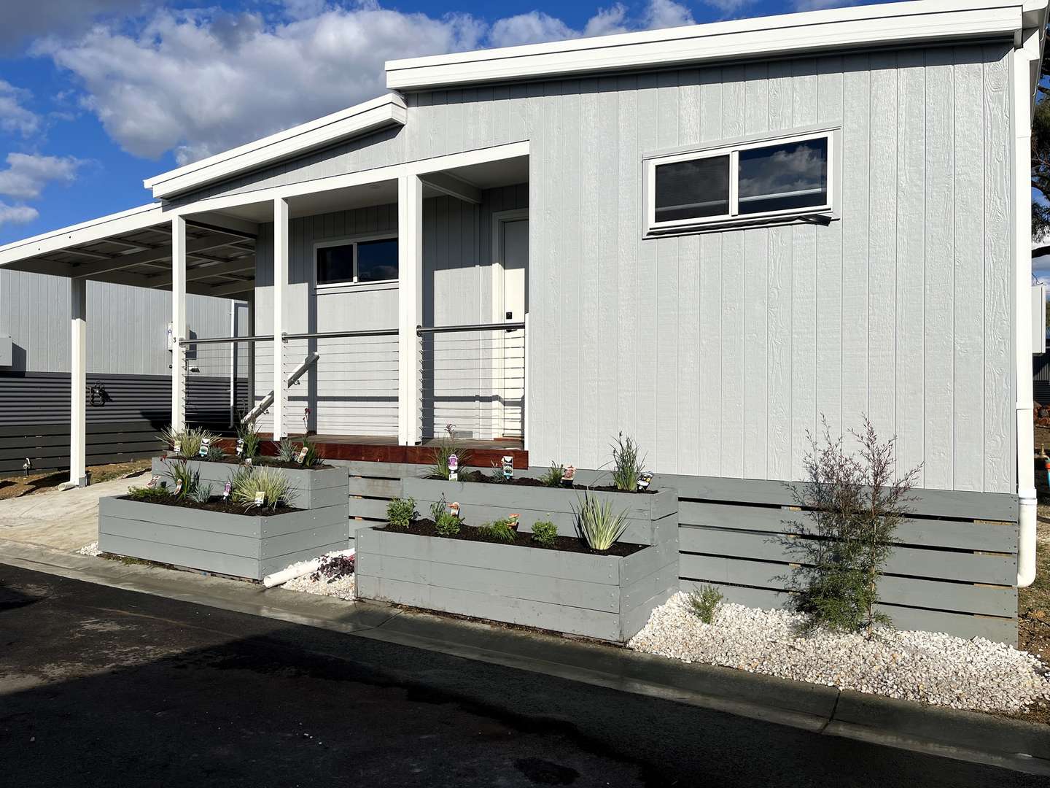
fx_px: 789
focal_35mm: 26
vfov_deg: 53.1
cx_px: 525
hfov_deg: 67.3
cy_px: 394
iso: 50
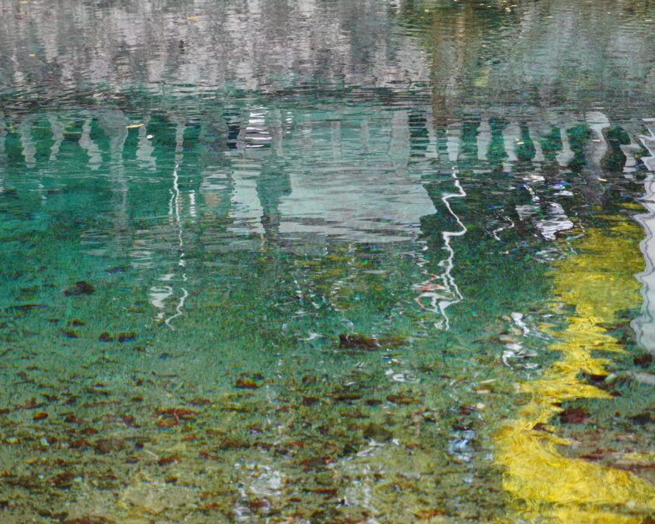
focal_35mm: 85
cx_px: 280
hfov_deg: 22.5
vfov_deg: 18.1
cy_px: 262
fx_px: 1647
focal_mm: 50
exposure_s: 1/200
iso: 640
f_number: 5.6
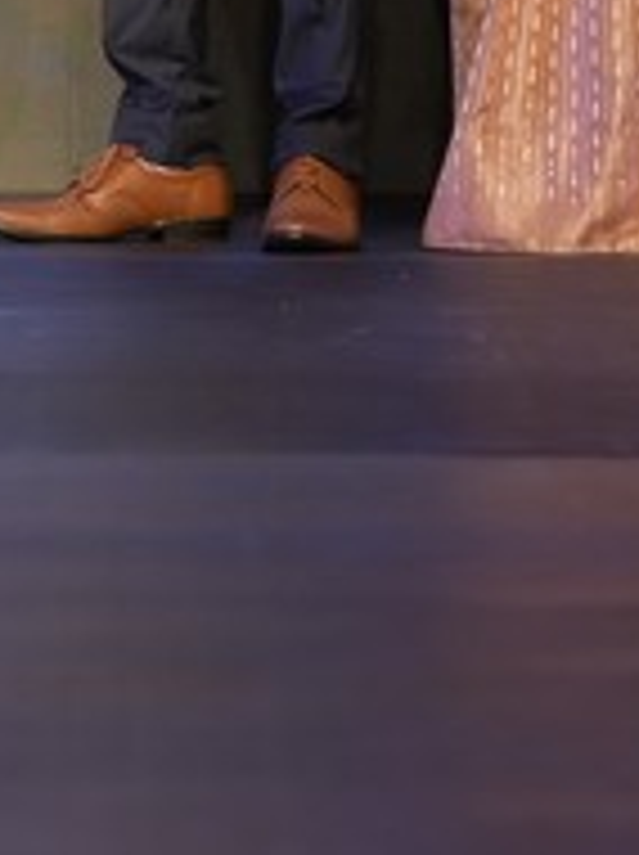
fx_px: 16256
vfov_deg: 3.0
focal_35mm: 659
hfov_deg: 2.3
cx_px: -90
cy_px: -626
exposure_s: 1/160
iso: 160
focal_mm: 85
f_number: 2.5
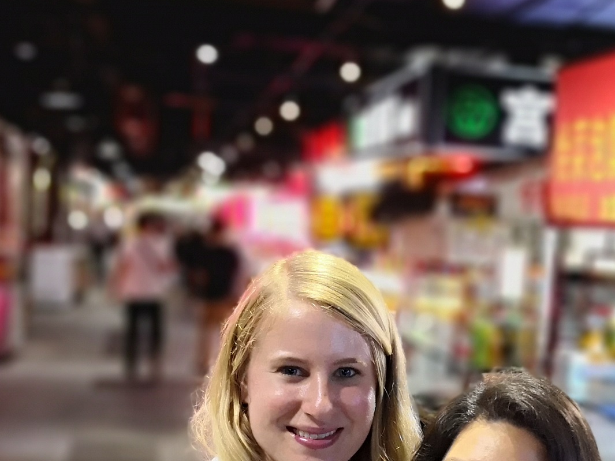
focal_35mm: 71
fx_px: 1262
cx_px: 439
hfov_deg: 27.1
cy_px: 407
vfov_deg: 20.3
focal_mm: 3.95
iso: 200
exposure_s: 1/33.3
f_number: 1.6
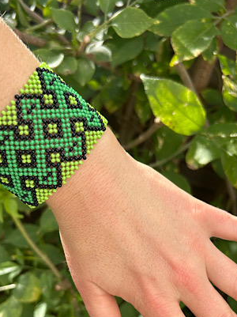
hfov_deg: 39.5
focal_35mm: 36
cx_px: 96
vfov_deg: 50.3
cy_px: 217
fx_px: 329
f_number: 1.5
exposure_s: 1/1431
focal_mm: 5.7
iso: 50
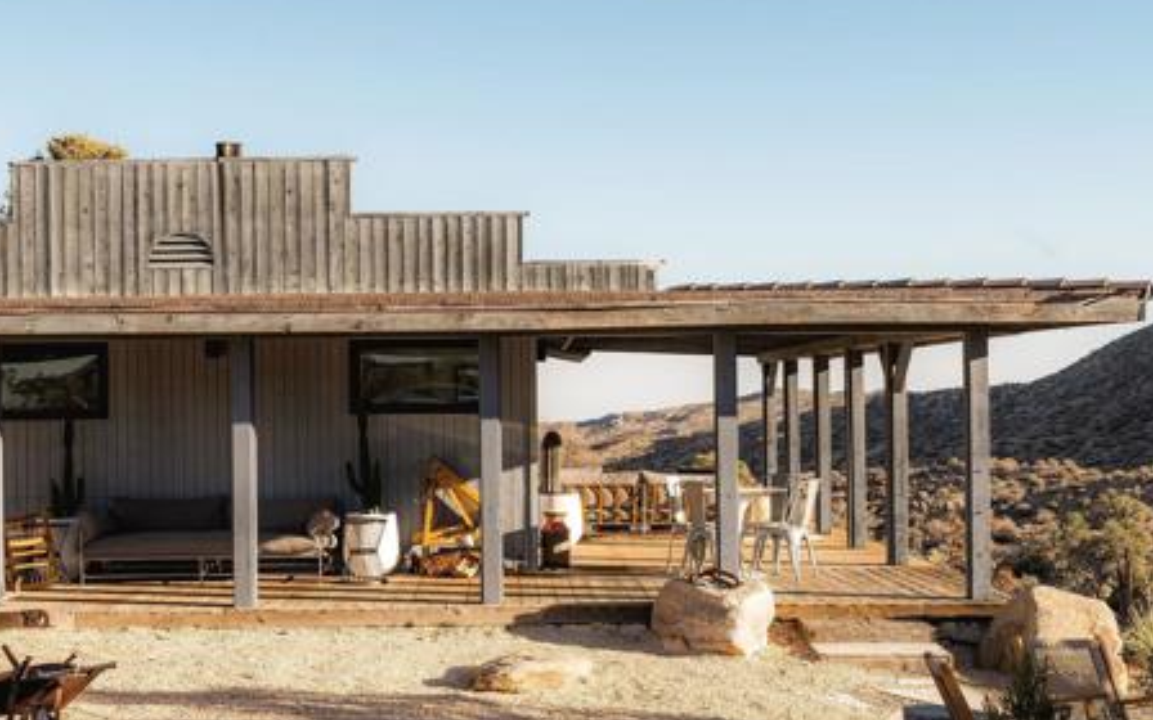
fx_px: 1603
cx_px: 479
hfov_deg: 39.5
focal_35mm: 51
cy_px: 390
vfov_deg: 25.3
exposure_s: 1/160
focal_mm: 35
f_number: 8
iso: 100
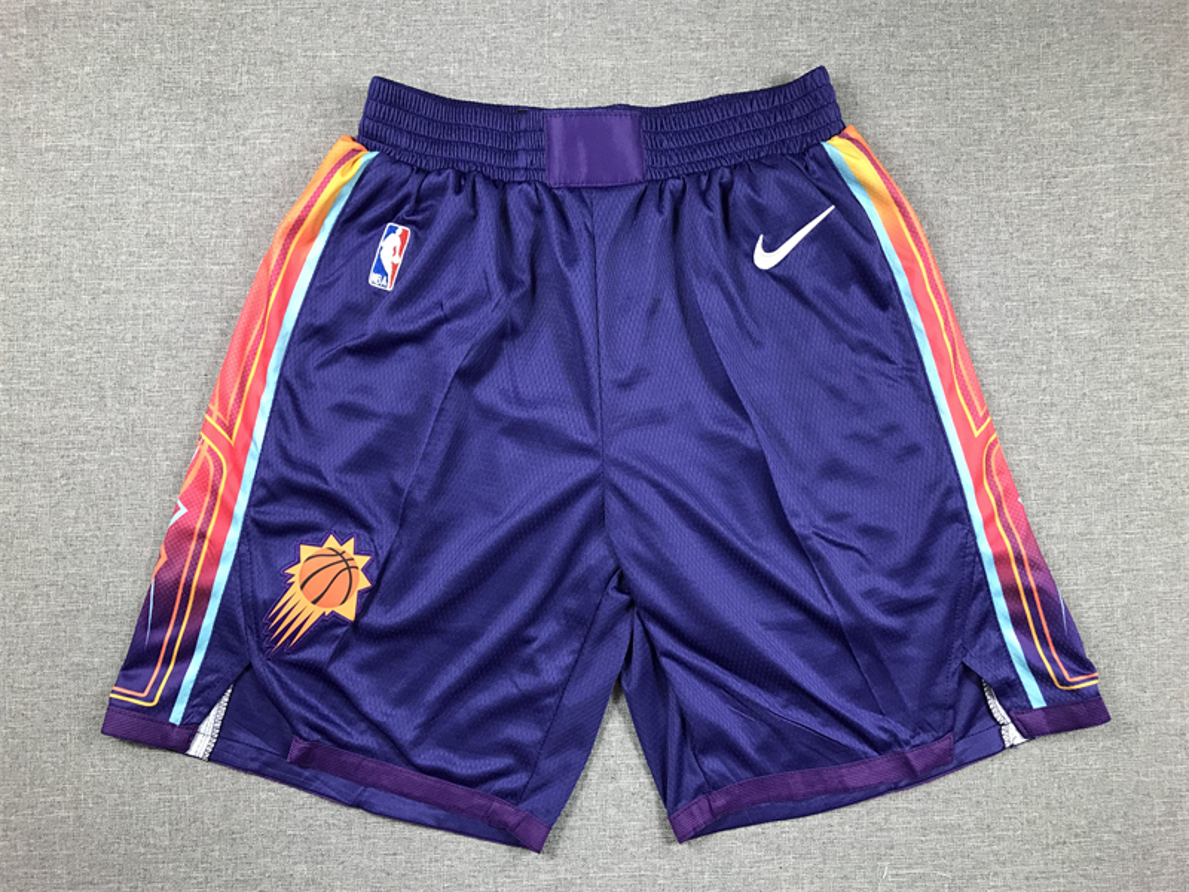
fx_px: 962
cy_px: 446
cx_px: 594
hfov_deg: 63.4
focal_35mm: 28
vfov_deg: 49.7
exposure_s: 1/33
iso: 20
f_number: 1.8
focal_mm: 3.99
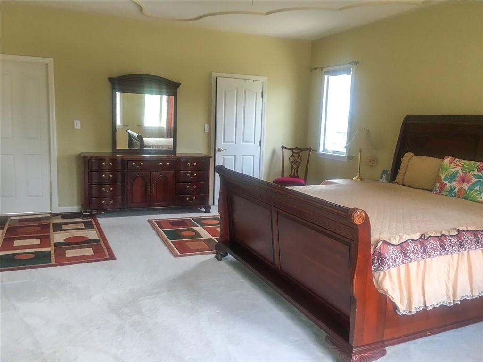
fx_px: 405
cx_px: 242
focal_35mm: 29
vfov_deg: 48.2
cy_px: 181
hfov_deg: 61.7
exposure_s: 1/30
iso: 64
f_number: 2.2
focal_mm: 4.15
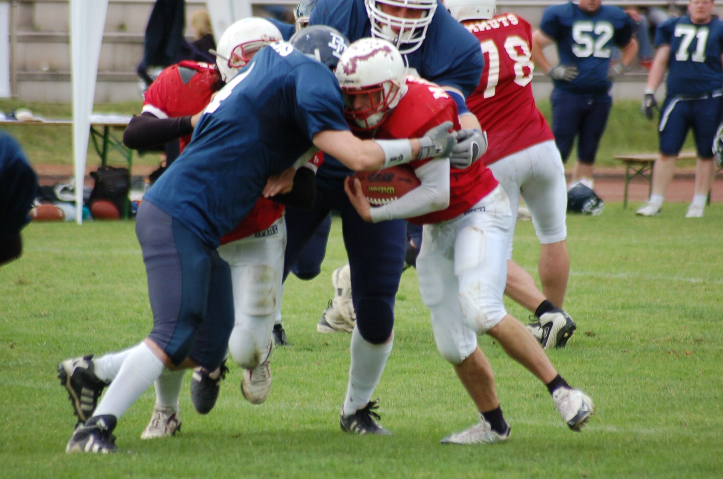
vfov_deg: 3.0
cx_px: 362
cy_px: 240
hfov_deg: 4.6
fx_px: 9020
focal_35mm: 450
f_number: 5.6
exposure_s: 1/500
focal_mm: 300
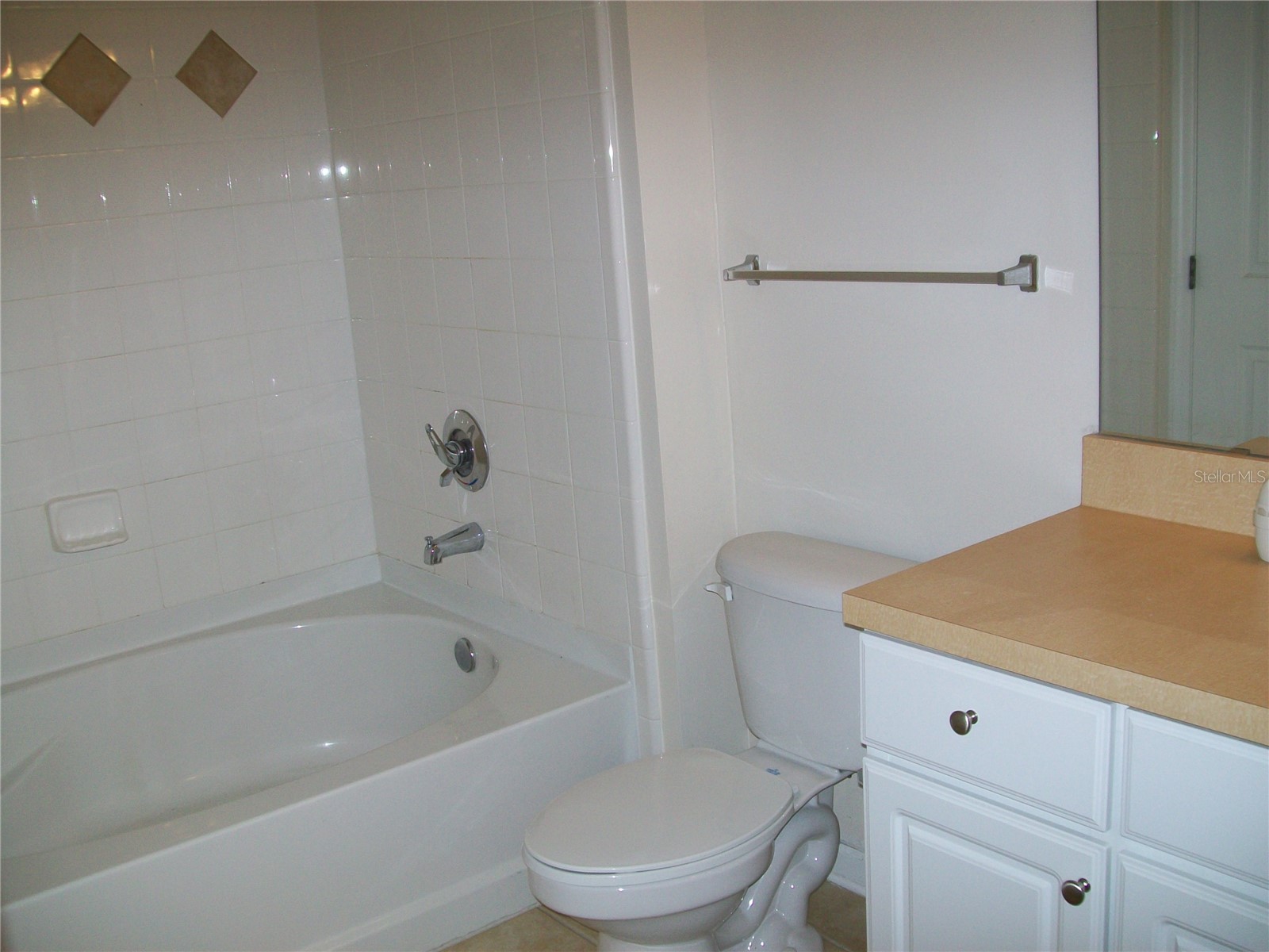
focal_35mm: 36
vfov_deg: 39.7
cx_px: 634
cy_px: 476
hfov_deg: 51.4
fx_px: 1320
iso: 64
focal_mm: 6
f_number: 2.7
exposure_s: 1/60
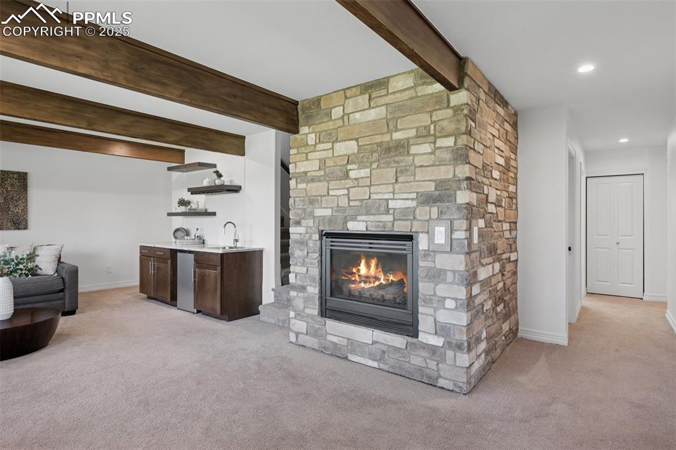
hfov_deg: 86.9
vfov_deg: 64.5
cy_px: 225
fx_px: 357
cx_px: 338
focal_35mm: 19
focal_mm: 19
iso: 100
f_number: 11
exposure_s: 1
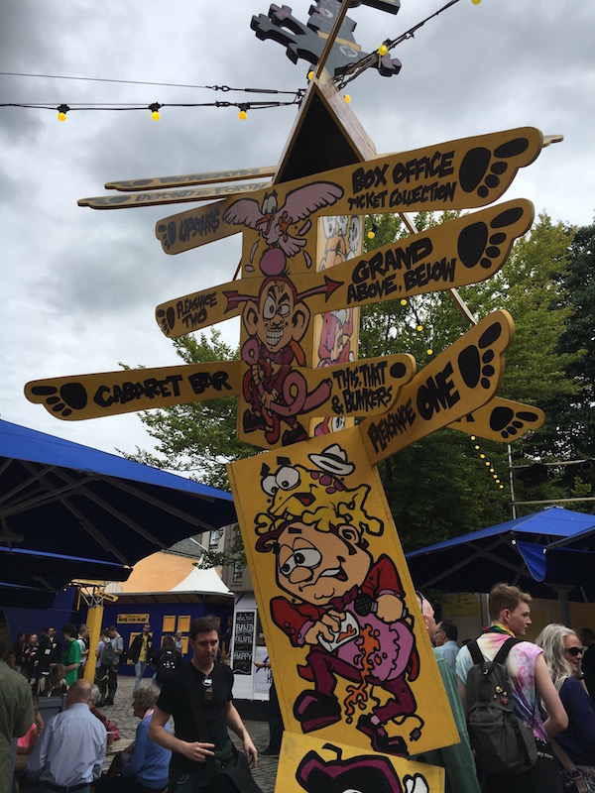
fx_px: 665
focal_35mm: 29
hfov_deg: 48.2
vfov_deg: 61.7
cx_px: 298
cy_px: 396
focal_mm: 4.15
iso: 25
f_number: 2.2
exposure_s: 1/1282
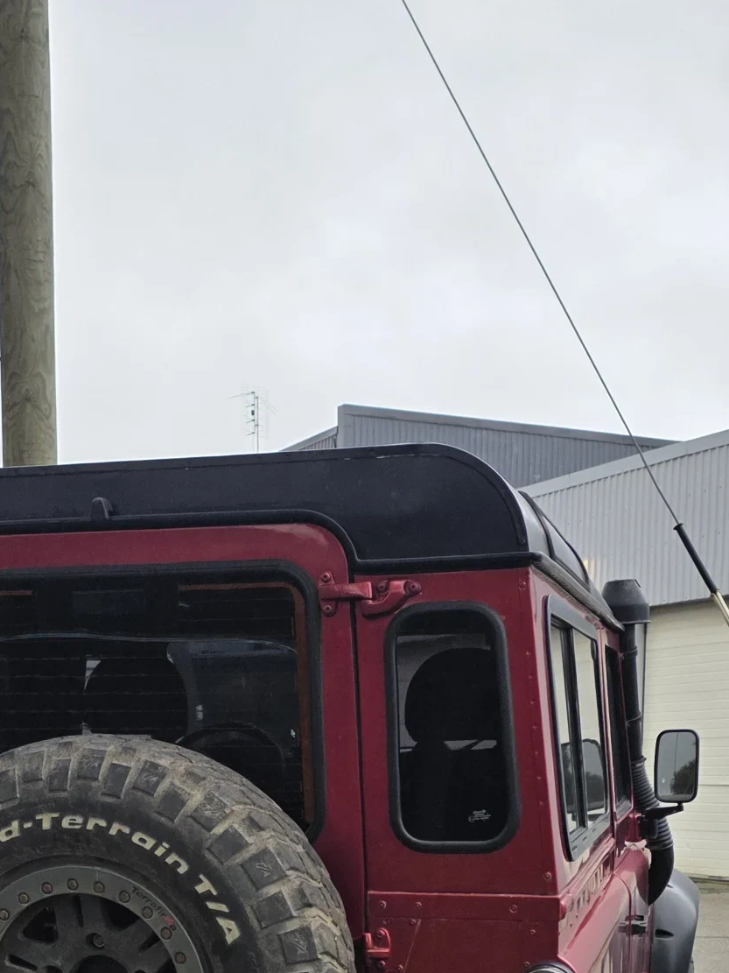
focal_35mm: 53
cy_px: 958
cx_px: 214
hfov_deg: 27.3
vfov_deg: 33.3
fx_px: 1488
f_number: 1.7
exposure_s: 1/180
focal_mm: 6.3
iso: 50
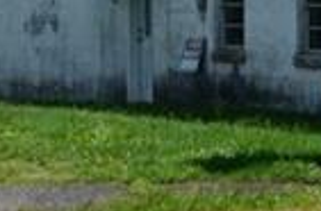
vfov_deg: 5.7
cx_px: 892
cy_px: 1
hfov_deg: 7.7
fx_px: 2133
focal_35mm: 240
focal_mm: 22
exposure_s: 1/125
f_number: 11
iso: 100
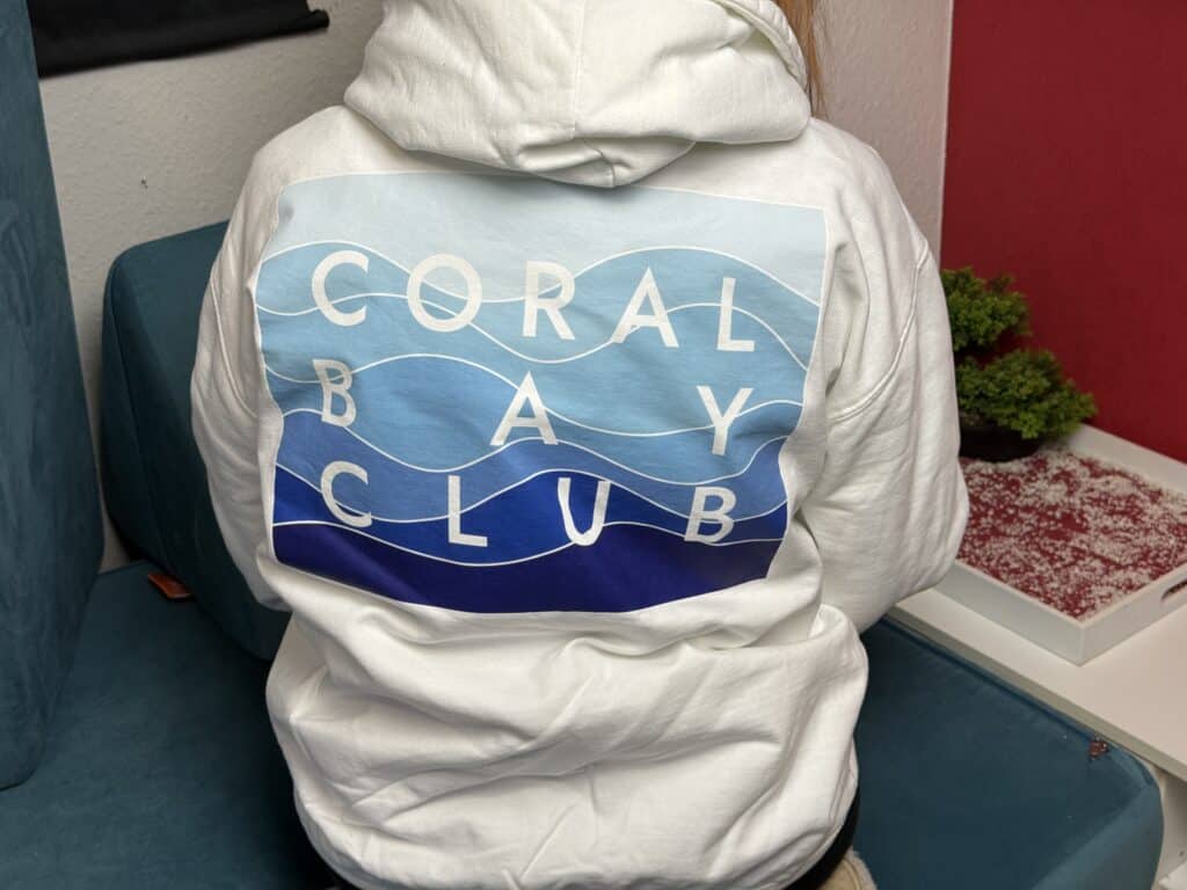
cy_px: 445
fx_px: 1646
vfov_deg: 30.3
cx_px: 594
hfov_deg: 39.7
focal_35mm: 48
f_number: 1.78
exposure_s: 1/100
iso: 80
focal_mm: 6.76
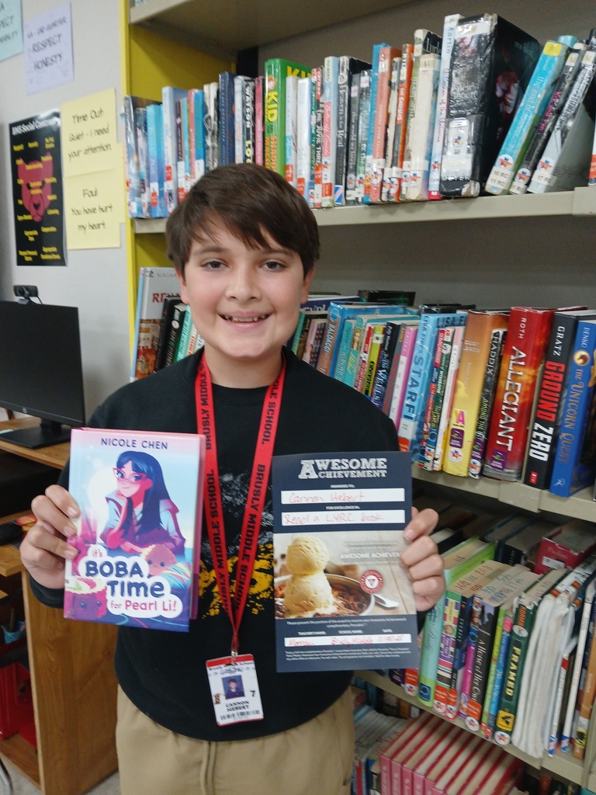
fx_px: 597
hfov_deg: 53.1
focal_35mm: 26
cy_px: 398
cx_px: 298
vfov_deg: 67.3
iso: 200
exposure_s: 1/60
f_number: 1.8
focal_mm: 3.98
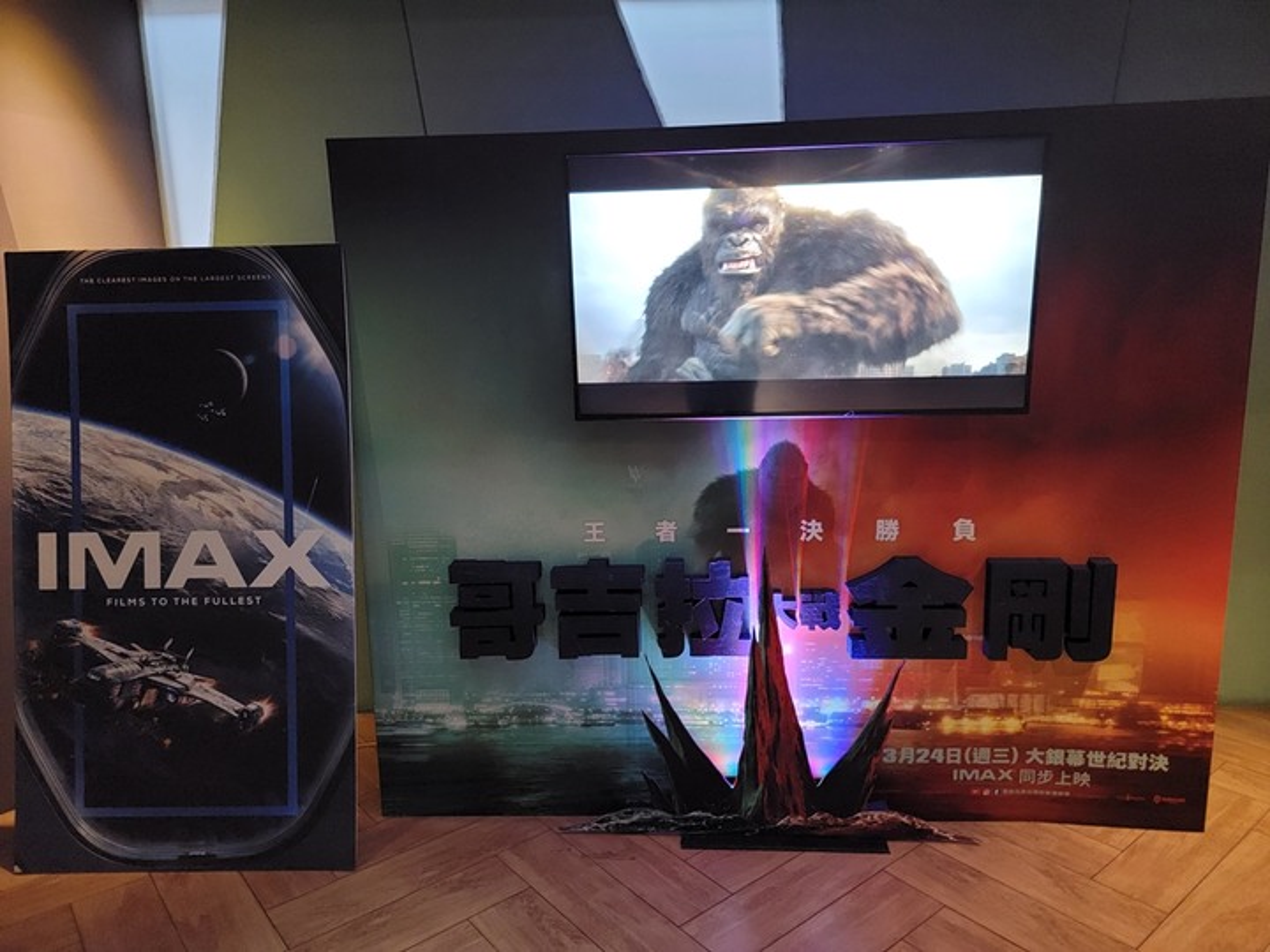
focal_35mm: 24
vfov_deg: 56.8
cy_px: 476
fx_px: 881
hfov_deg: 71.6
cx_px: 635
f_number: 1.8
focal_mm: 6.7
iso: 640
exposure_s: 1/39
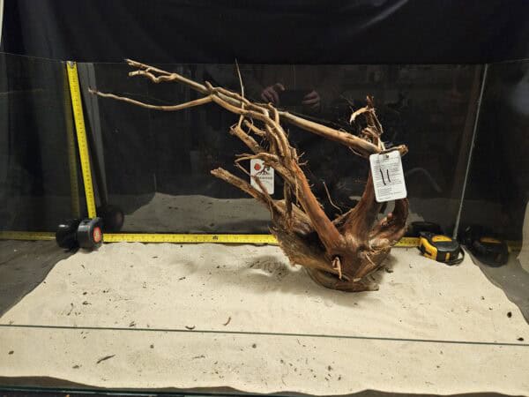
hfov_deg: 73.9
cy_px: 198
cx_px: 264
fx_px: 351
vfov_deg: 58.9
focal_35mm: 23
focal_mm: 5.4
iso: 640
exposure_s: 1/25
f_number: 1.8
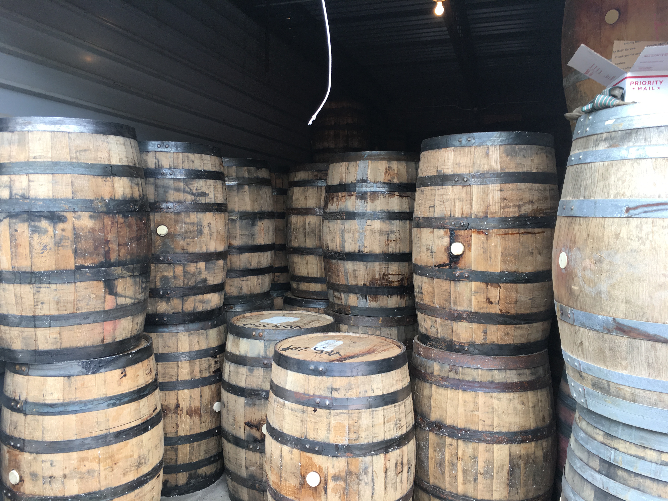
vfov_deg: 48.2
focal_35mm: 29
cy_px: 250
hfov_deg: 61.7
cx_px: 334
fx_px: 560
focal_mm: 4.15
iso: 32
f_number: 2.2
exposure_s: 1/120
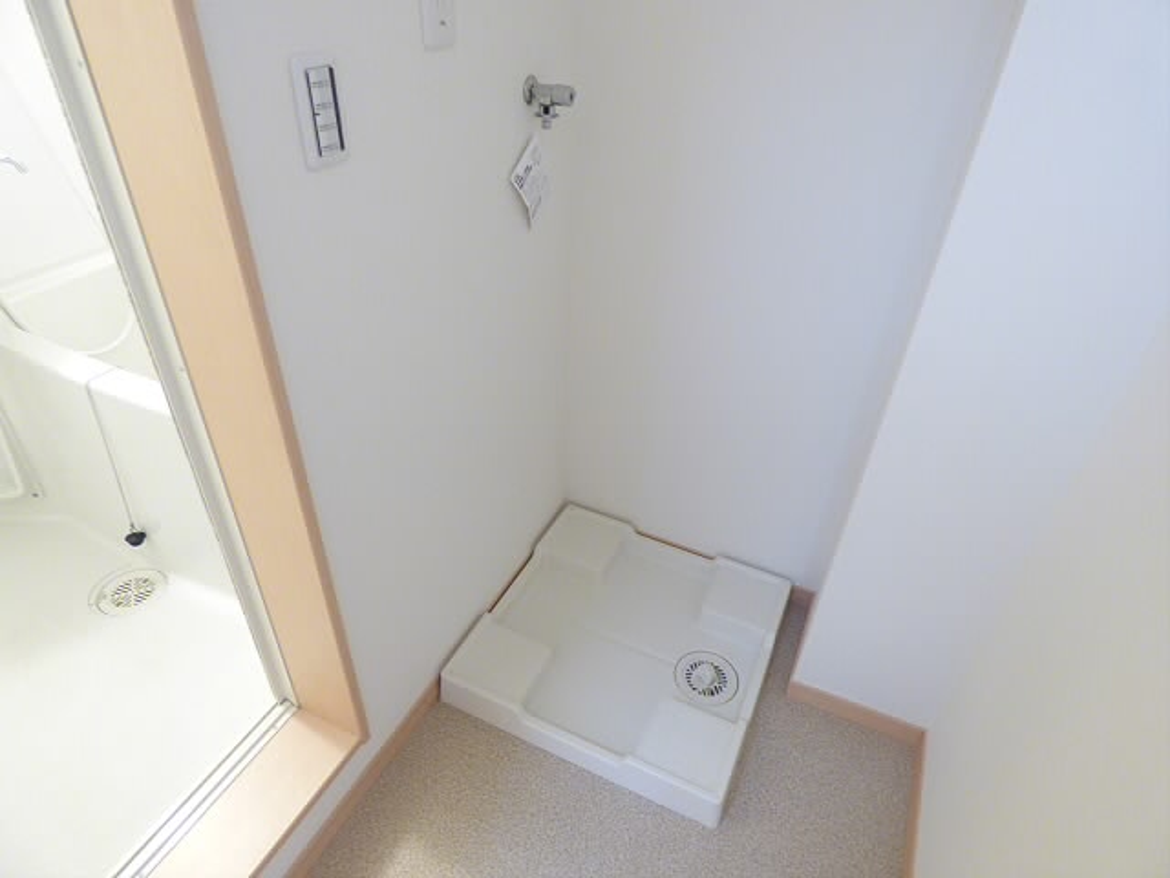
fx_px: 676
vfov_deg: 66.0
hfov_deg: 81.7
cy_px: 439
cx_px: 585
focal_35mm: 20
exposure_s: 1/10
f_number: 2.8
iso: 400
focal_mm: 3.58
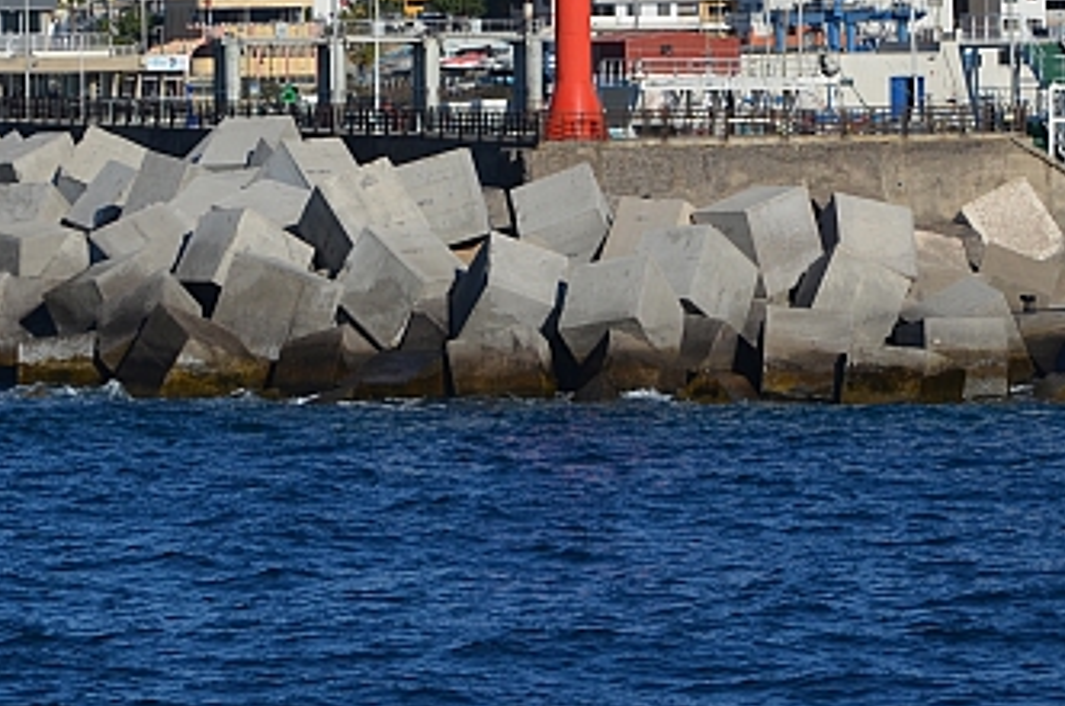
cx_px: 379
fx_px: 7470
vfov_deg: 5.4
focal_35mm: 253
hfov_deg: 8.2
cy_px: 93
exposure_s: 1/640
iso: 200
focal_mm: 70
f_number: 6.3
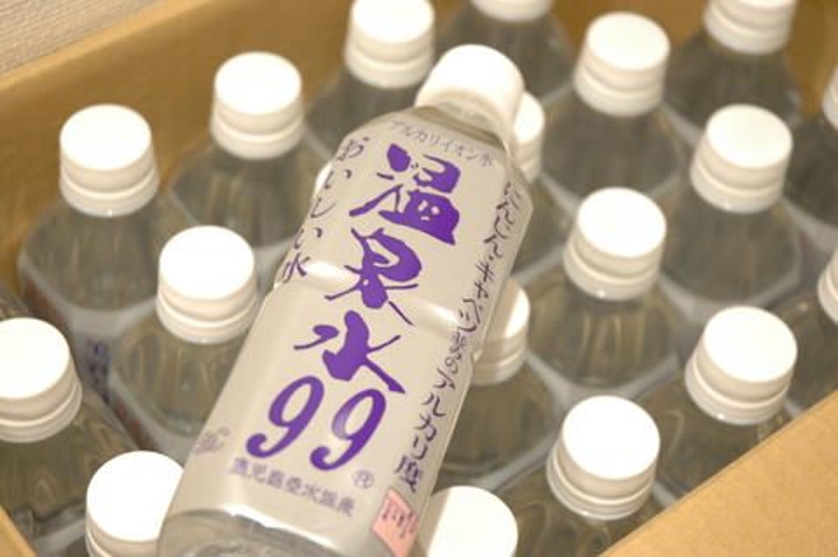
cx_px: 419
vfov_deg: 17.5
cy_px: 278
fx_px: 1814
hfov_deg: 26.0
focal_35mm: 78
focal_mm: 52
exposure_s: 1/2.5
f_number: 4.5
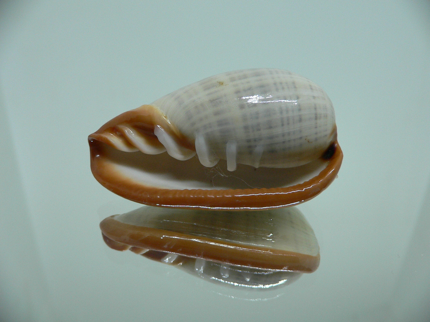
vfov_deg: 40.7
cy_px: 161
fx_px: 435
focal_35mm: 35
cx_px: 215
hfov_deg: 52.6
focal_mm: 4.6
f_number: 2.8
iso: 150
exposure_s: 1/60
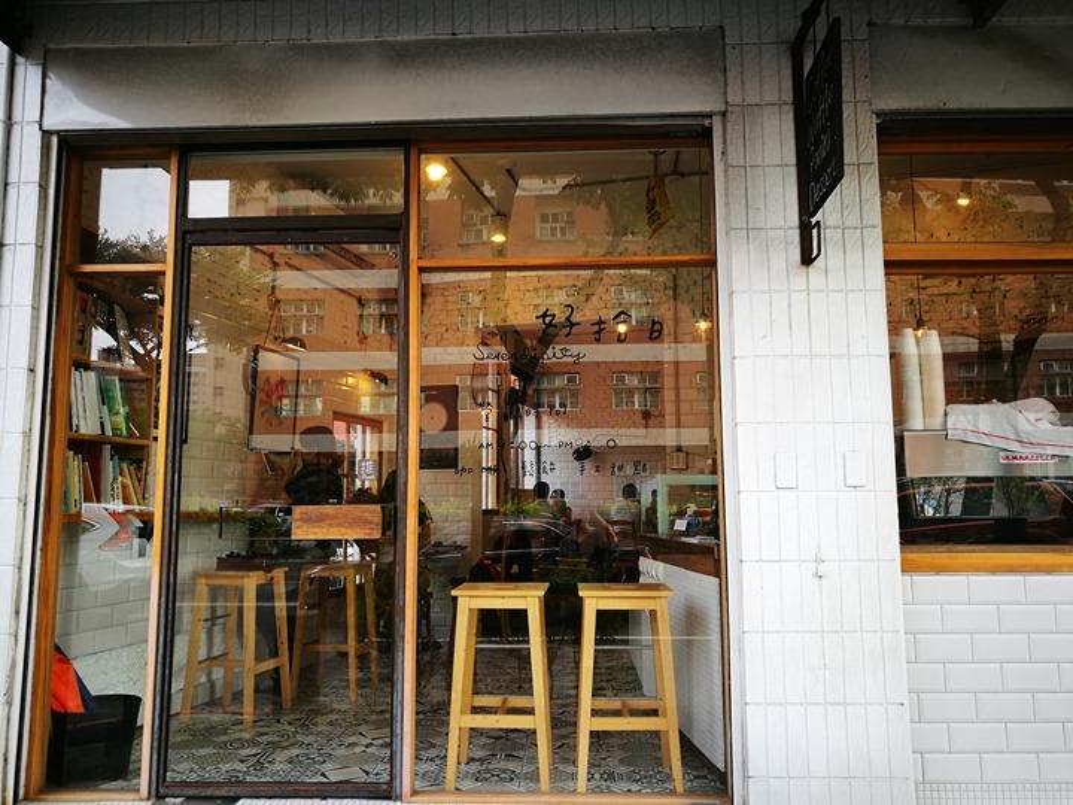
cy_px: 402
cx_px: 536
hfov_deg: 65.3
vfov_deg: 51.4
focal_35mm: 27
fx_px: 837
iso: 64
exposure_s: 1/100
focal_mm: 4.5
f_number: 2.2
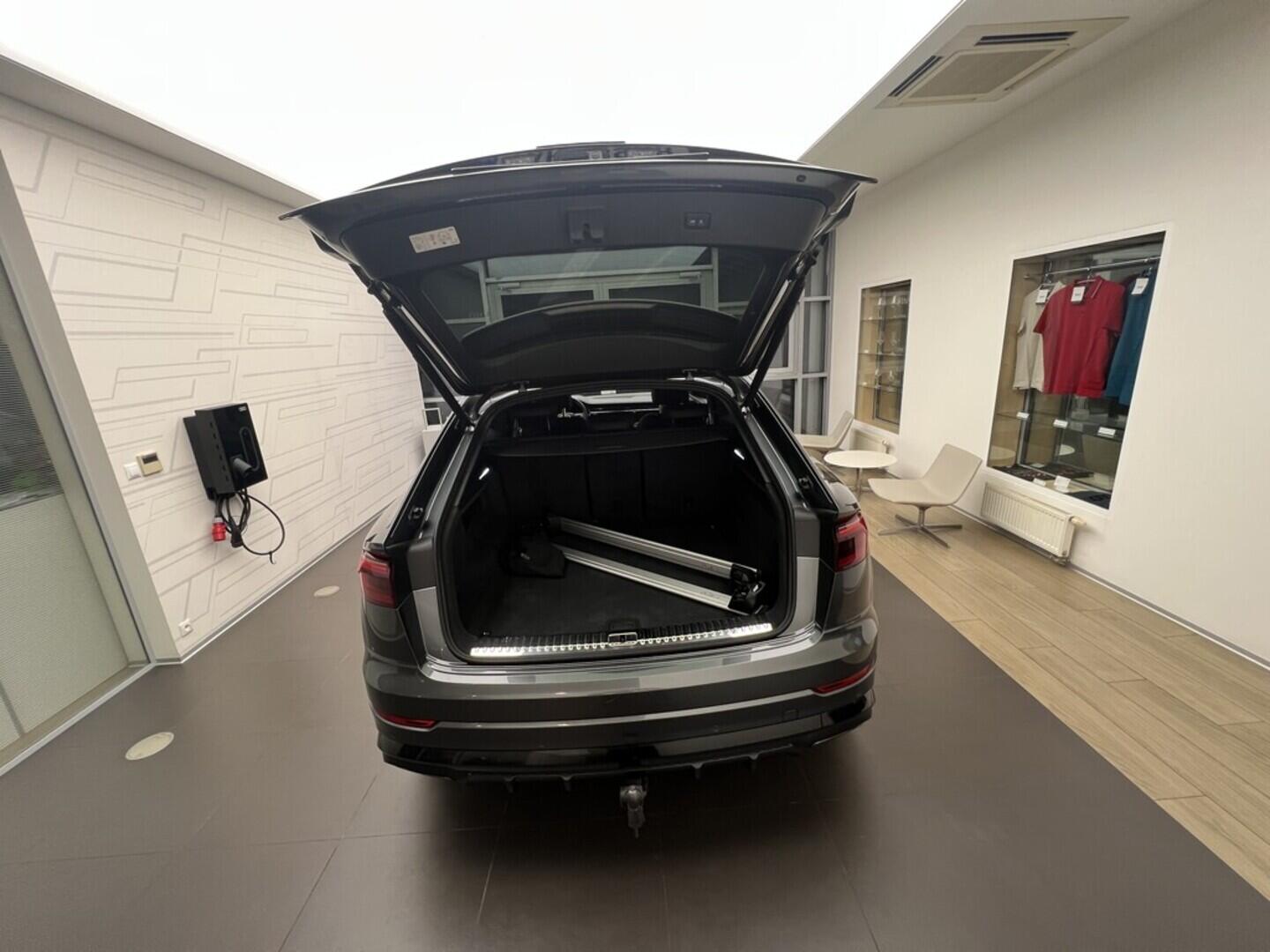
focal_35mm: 13
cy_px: 476
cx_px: 635
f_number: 1.8
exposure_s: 1/99
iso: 160
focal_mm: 1.57
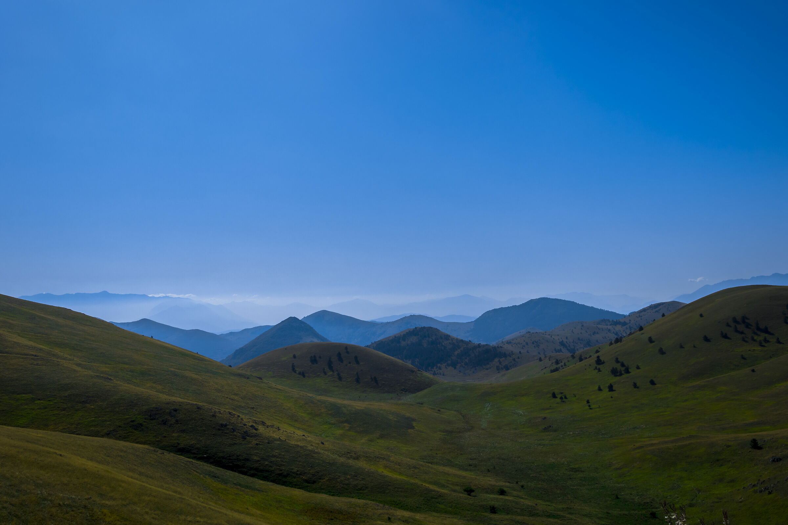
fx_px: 821
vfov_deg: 35.5
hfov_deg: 51.3
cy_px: 262
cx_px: 394
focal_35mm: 38
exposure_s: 1/500
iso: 200
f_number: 11
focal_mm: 25
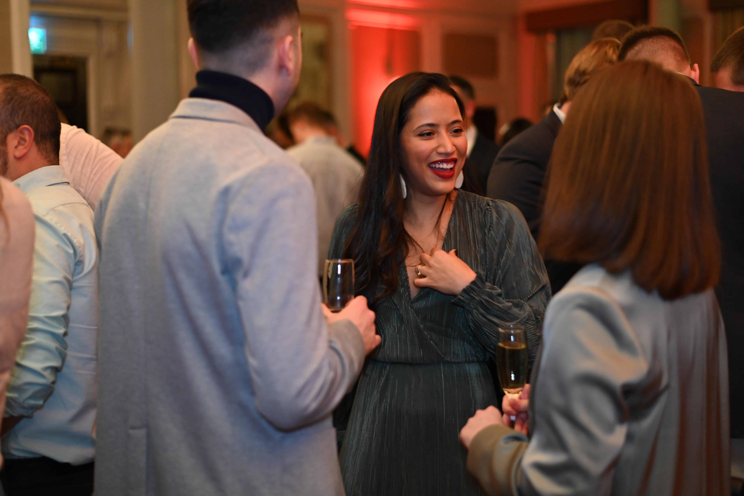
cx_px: 372
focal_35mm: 50
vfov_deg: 27.0
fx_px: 1033
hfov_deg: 39.6
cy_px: 248
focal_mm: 50
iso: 2500
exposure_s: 1/125
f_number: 2
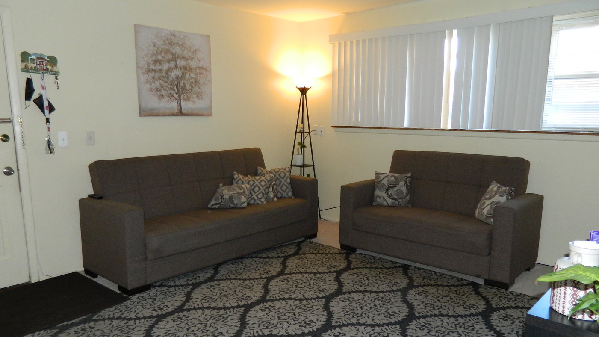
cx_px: 296
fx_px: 445
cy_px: 199
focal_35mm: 28
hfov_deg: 67.9
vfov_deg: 41.3
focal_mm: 4.5
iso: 220
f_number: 3.1
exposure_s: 1/30
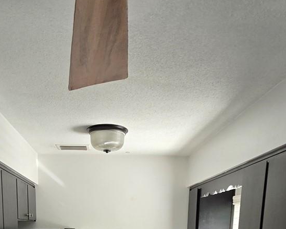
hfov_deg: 48.7
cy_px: 297
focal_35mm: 37
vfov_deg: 31.2
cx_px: 112
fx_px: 313
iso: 80
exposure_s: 1/60
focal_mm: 2.2
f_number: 2.2
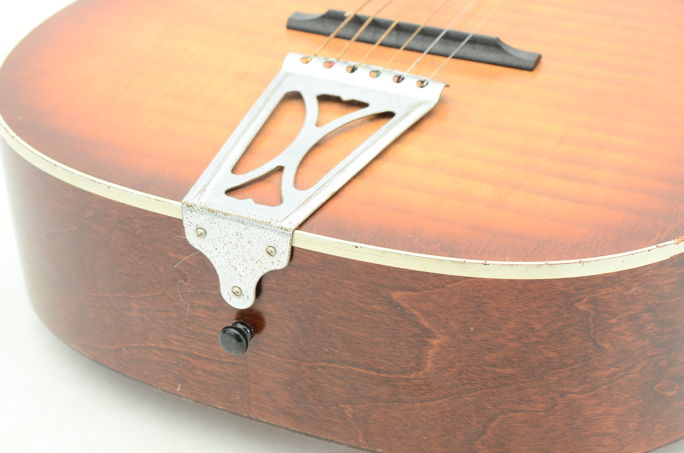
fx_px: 1564
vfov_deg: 16.5
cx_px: 342
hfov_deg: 24.7
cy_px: 226
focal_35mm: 82
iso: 250
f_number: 9
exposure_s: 1/80
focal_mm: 55
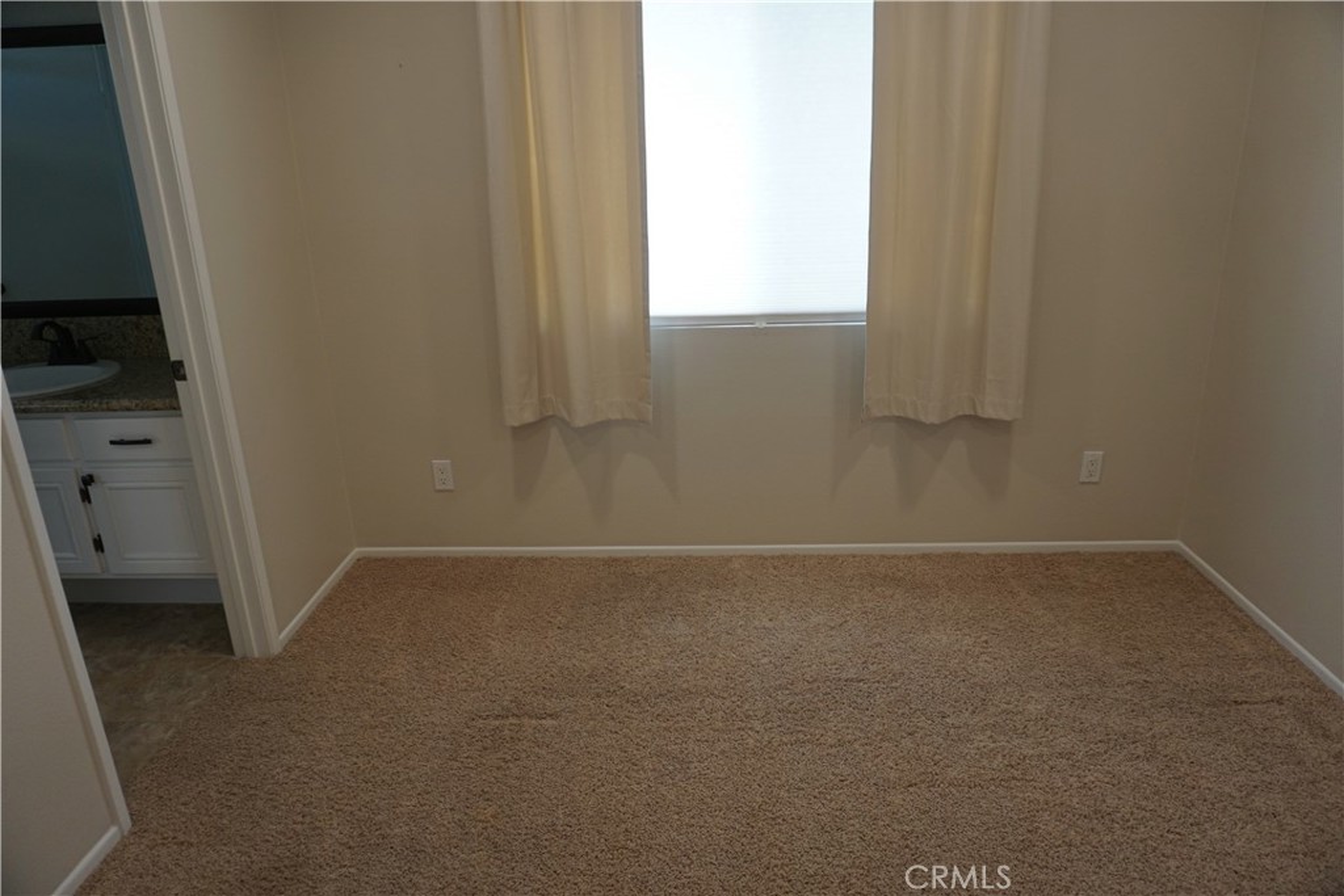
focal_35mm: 24
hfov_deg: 73.7
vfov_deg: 53.1
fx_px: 896
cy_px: 448
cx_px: 672
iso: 250
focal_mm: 16
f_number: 4
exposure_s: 1/60
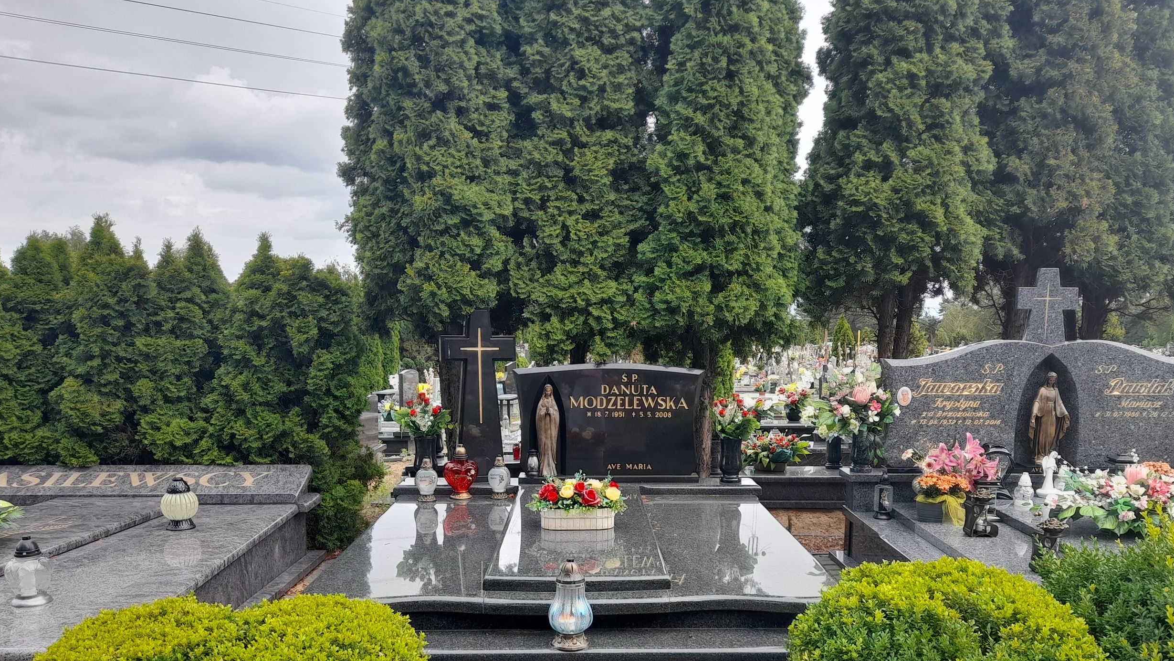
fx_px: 965
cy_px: 444
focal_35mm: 31
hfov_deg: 62.6
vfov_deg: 37.4
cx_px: 611
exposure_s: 1/163
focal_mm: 4.6
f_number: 2
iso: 20
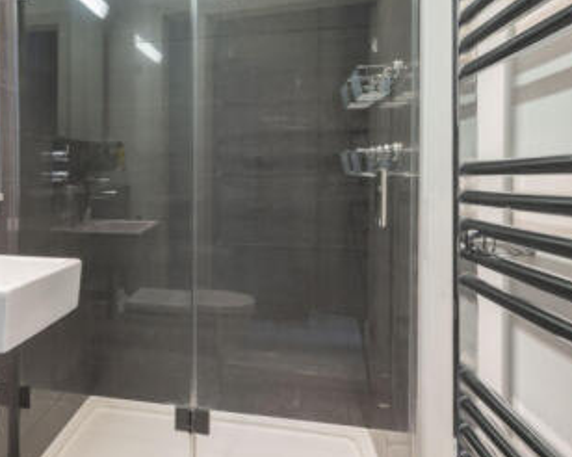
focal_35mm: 34
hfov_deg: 47.2
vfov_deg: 42.8
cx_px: 50
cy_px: 160
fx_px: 575
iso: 200
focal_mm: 17
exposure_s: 1
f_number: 16
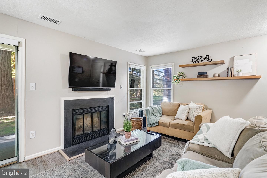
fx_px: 119
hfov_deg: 96.7
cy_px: 89
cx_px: 134
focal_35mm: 16
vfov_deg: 73.7
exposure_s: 1/20
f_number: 8
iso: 1250
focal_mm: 16
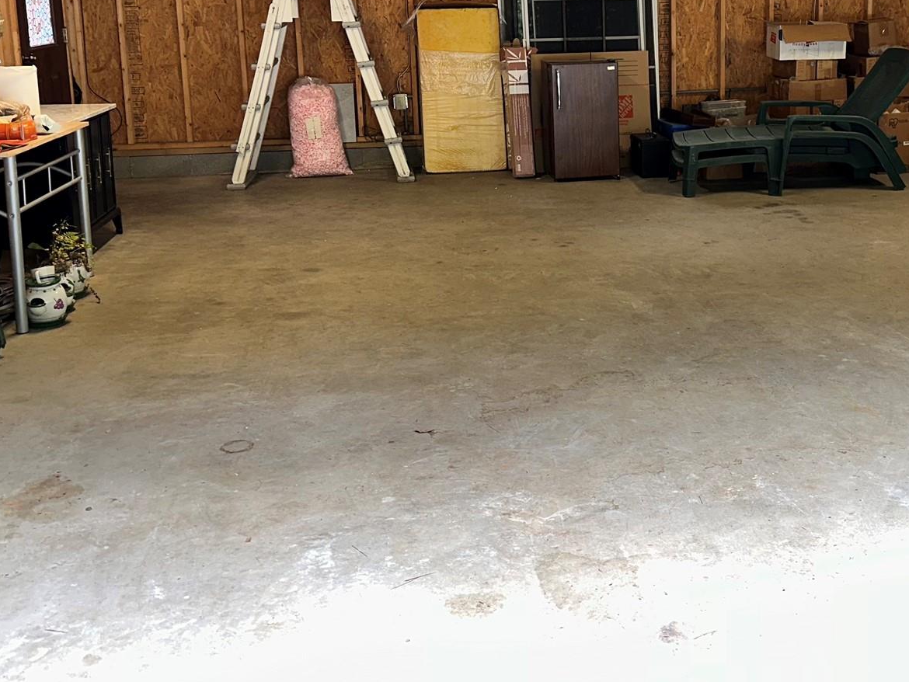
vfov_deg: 33.6
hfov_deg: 44.1
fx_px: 1103
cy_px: 162
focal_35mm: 42
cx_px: 607
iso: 64
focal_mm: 6.86
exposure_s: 1/33
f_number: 1.78
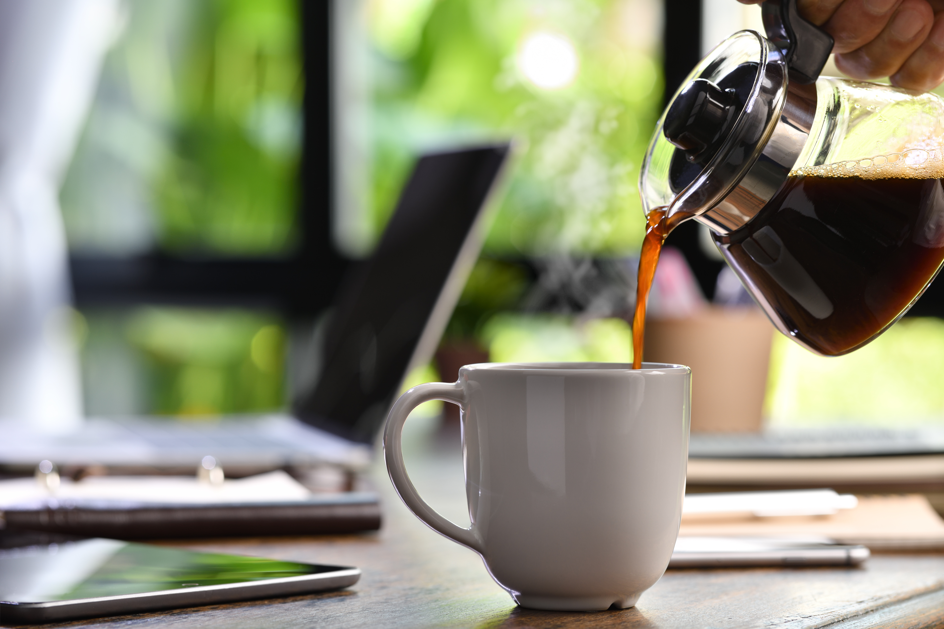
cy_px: 314
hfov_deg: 19.5
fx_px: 2753
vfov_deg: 13.0
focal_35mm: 105
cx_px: 472
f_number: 5.6
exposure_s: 1/60
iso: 250
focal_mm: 105
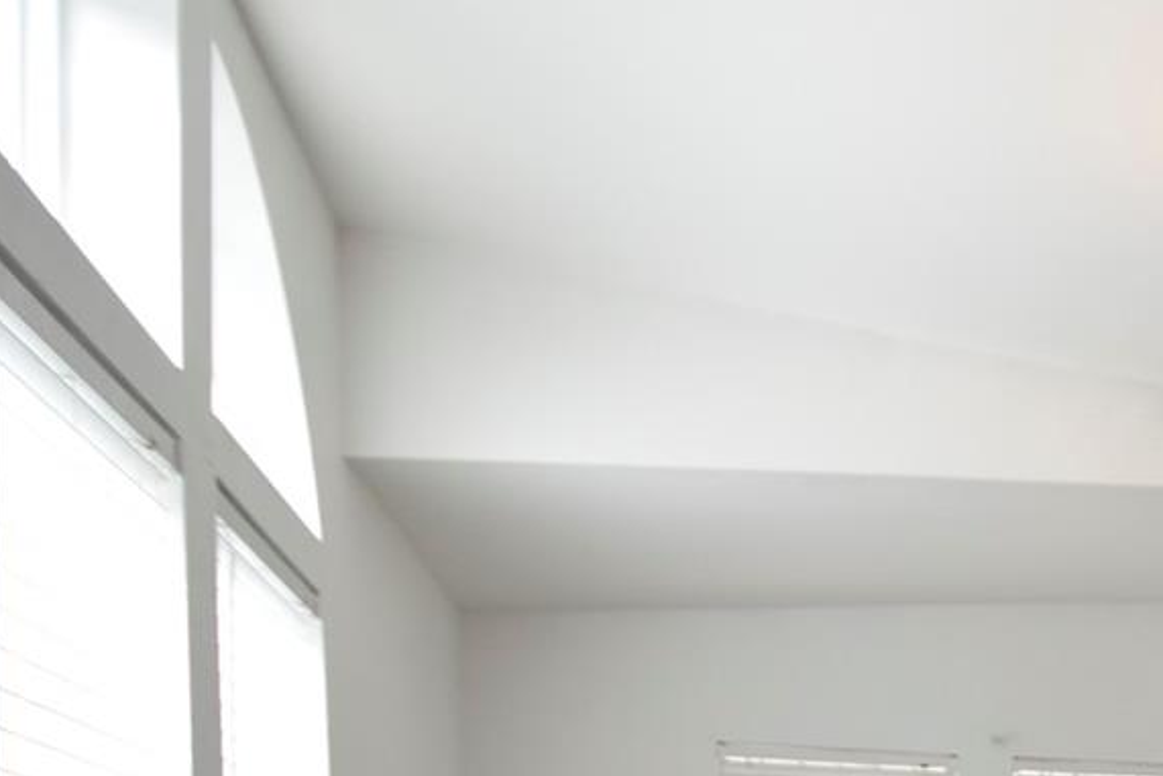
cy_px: 986
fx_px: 1357
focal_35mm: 42
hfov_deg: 34.8
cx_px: 1458
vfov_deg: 27.2
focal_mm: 10
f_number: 6.3
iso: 400
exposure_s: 1/160
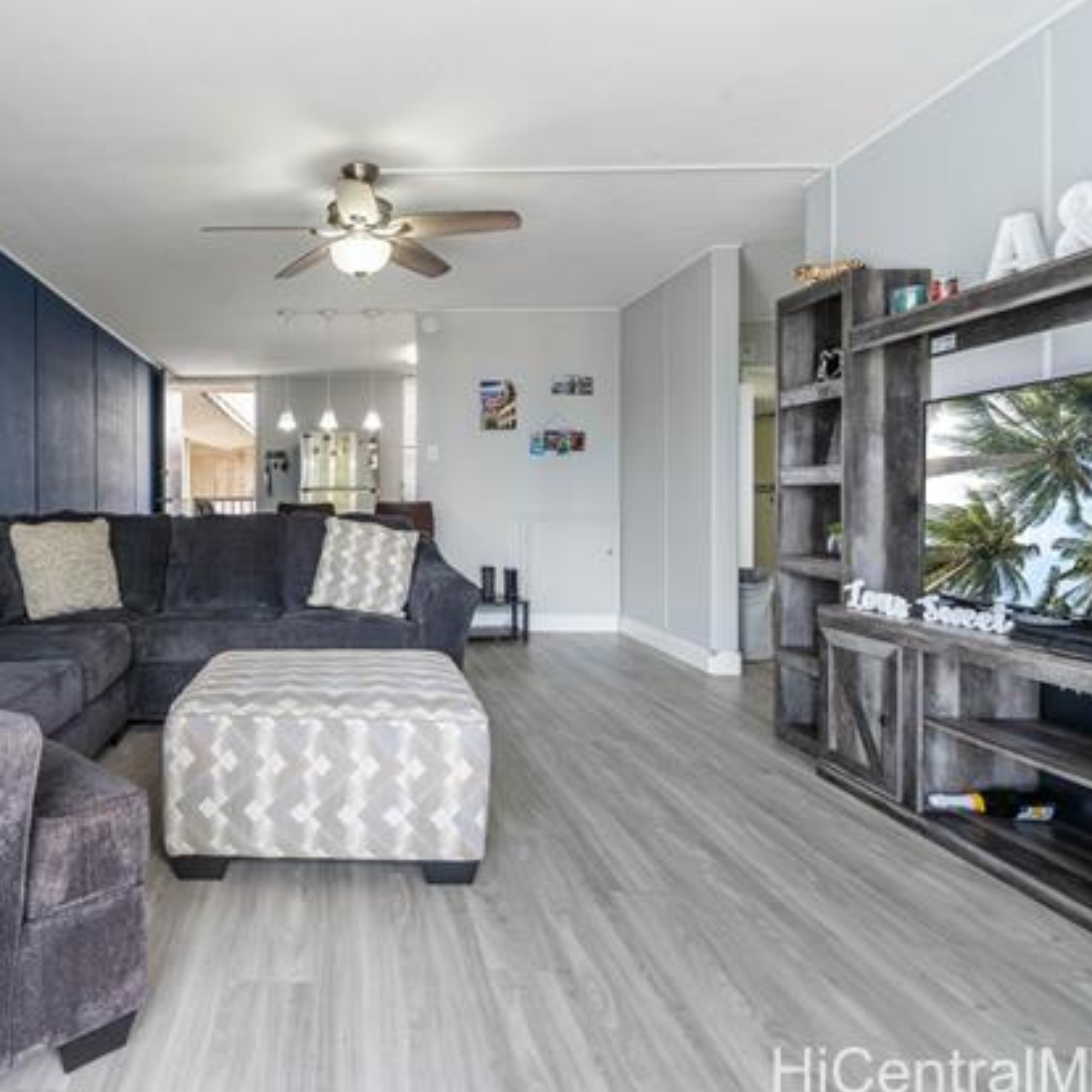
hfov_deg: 68.9
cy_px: 535
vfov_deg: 72.1
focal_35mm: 21
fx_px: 749
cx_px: 317
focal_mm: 16
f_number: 8
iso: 250
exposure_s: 1/20
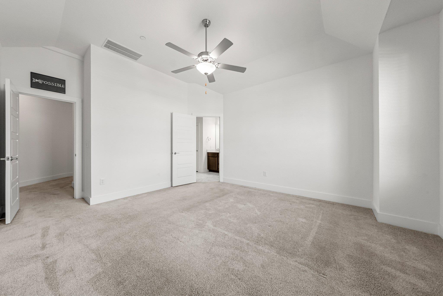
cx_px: 222
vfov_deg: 90.1
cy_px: 148
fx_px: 148
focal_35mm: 12
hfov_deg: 112.6
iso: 1250
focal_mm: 12
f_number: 11
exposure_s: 1/8
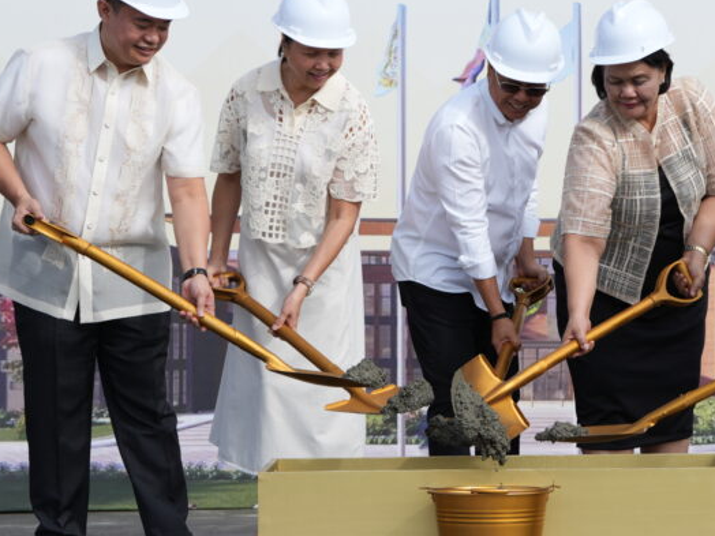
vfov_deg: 7.9
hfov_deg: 10.5
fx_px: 3883
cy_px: 207
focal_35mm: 188
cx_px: 502
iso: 160
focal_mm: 100
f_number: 4
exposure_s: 1/1600
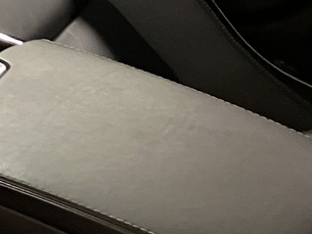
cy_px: -31
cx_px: -366
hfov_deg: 12.6
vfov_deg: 11.1
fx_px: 1190
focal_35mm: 132
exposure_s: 1/25
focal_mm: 3.99
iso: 400
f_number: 1.8
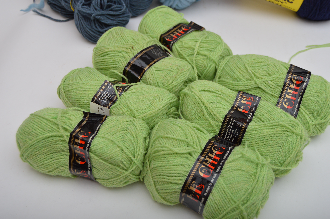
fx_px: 412
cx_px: 165
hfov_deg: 43.6
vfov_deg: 29.8
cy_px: 110
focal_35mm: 45
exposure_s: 1/200
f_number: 5
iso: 200
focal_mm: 30
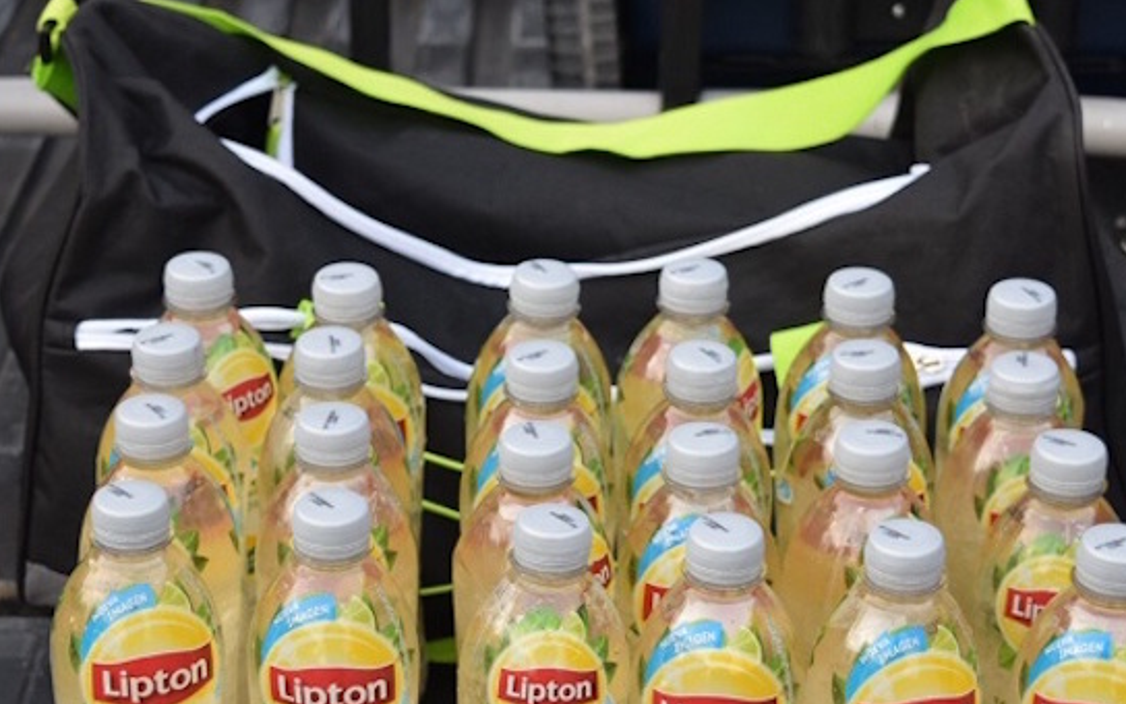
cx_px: 563
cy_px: 505
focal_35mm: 91
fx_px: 2793
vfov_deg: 14.3
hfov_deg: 22.8
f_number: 4.8
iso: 450
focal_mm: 36
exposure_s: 1/60
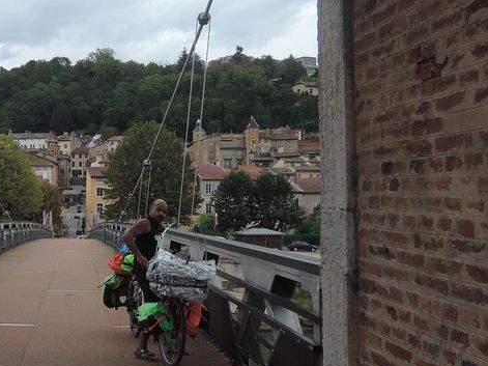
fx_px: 719
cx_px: 29
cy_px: 156
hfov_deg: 34.9
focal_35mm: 51
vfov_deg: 28.5
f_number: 2.8
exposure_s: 1/250
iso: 80
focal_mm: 5.1
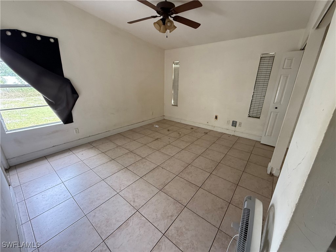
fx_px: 136
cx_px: 168
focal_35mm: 14
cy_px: 126
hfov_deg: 102.1
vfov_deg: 85.7
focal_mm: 2.22
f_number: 2.2
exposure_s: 1/83
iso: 320
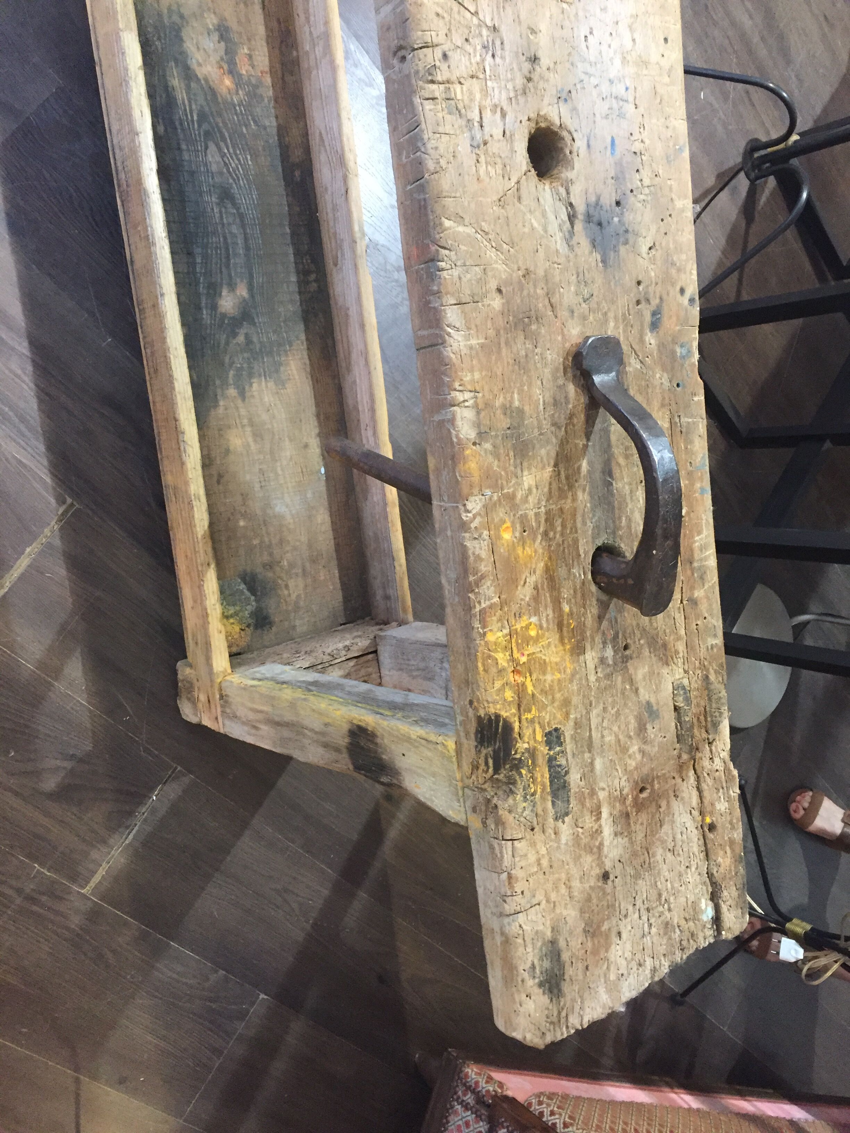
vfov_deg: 61.7
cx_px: 425
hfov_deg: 48.2
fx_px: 949
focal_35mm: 29
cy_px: 566
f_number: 2.2
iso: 250
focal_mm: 4.15
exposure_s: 1/33
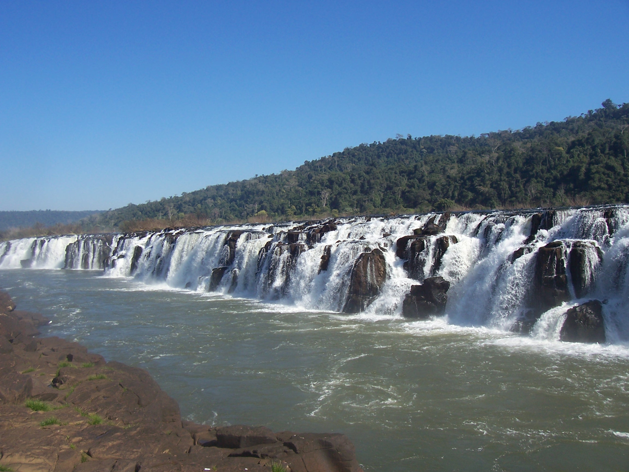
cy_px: 236
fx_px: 618
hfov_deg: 54.0
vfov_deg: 41.8
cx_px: 314
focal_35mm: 34
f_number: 5.6
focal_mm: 5.6
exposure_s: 1/500
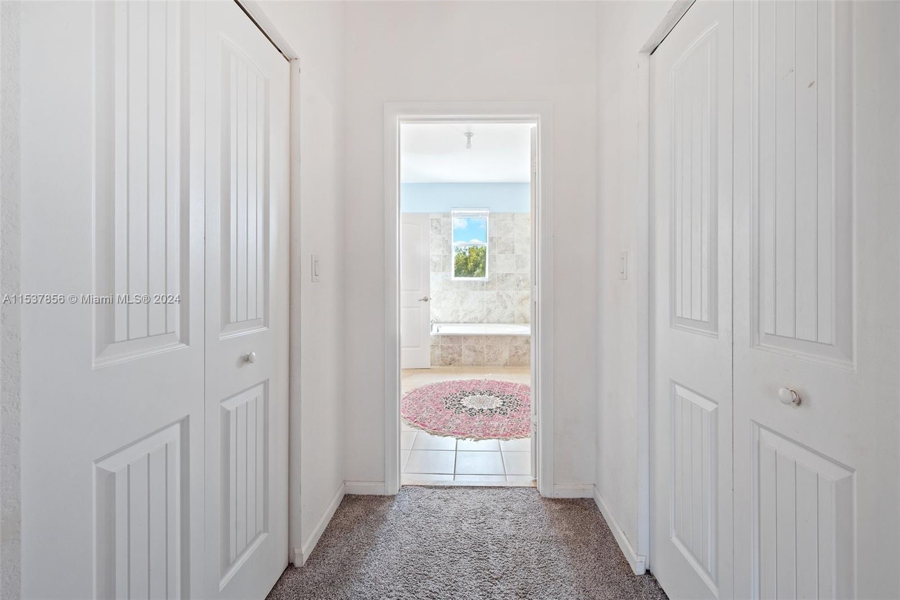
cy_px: 300
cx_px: 450
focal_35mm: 14
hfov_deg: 104.2
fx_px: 350
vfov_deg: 81.2
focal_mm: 14
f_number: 8
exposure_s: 1/13
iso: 360
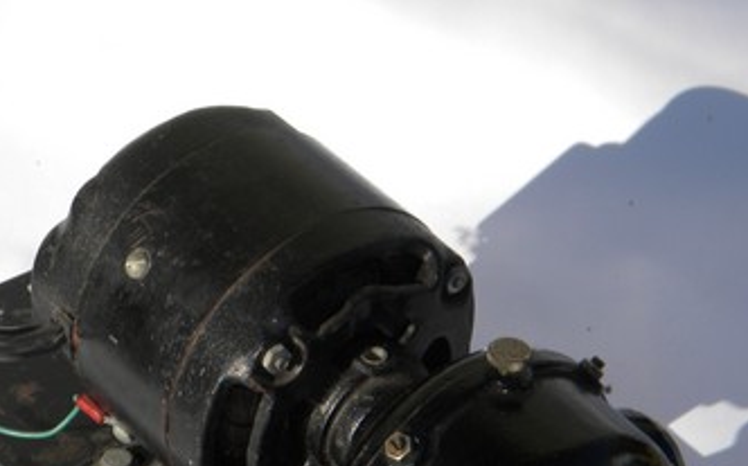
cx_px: 198
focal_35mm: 107
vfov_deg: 12.1
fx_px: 2180
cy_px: 420
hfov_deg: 19.4
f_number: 4.3
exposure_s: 1/675
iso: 80
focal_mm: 12.2
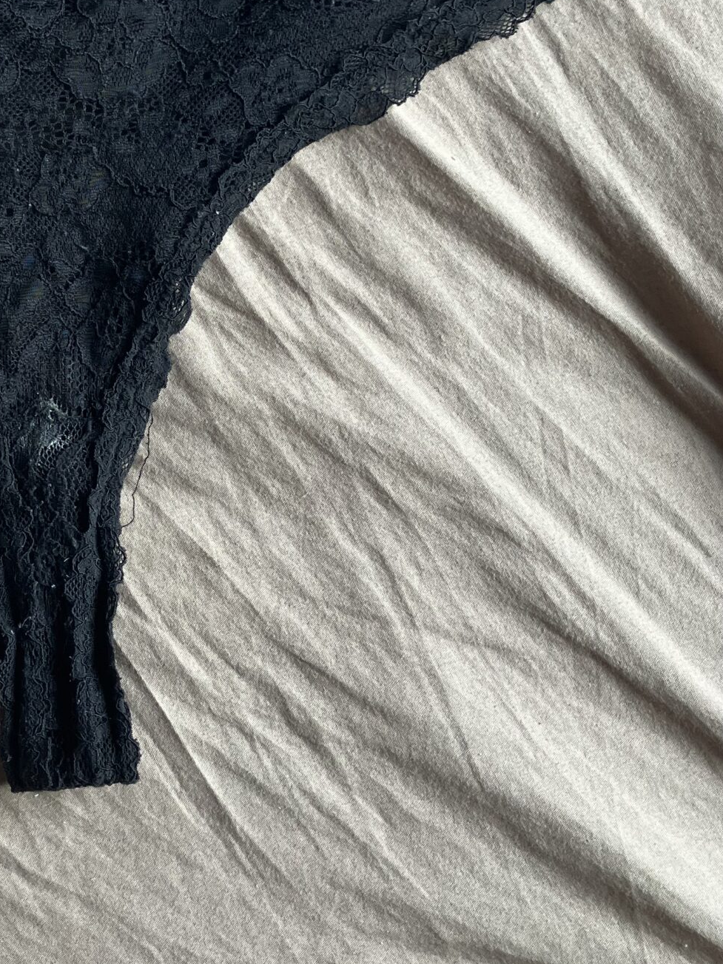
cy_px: 263
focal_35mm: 55
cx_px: 75
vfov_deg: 34.3
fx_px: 1532
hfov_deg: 25.7
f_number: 1.8
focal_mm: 3.99
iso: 80
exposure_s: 1/121
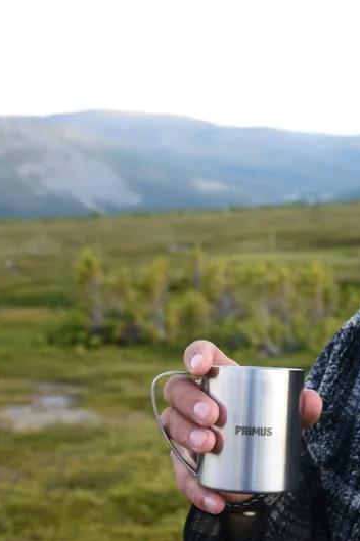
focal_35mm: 59
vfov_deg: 34.0
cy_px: 270
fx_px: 886
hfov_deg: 22.7
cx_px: 284
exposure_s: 1/125
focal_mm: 26
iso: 250
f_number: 4
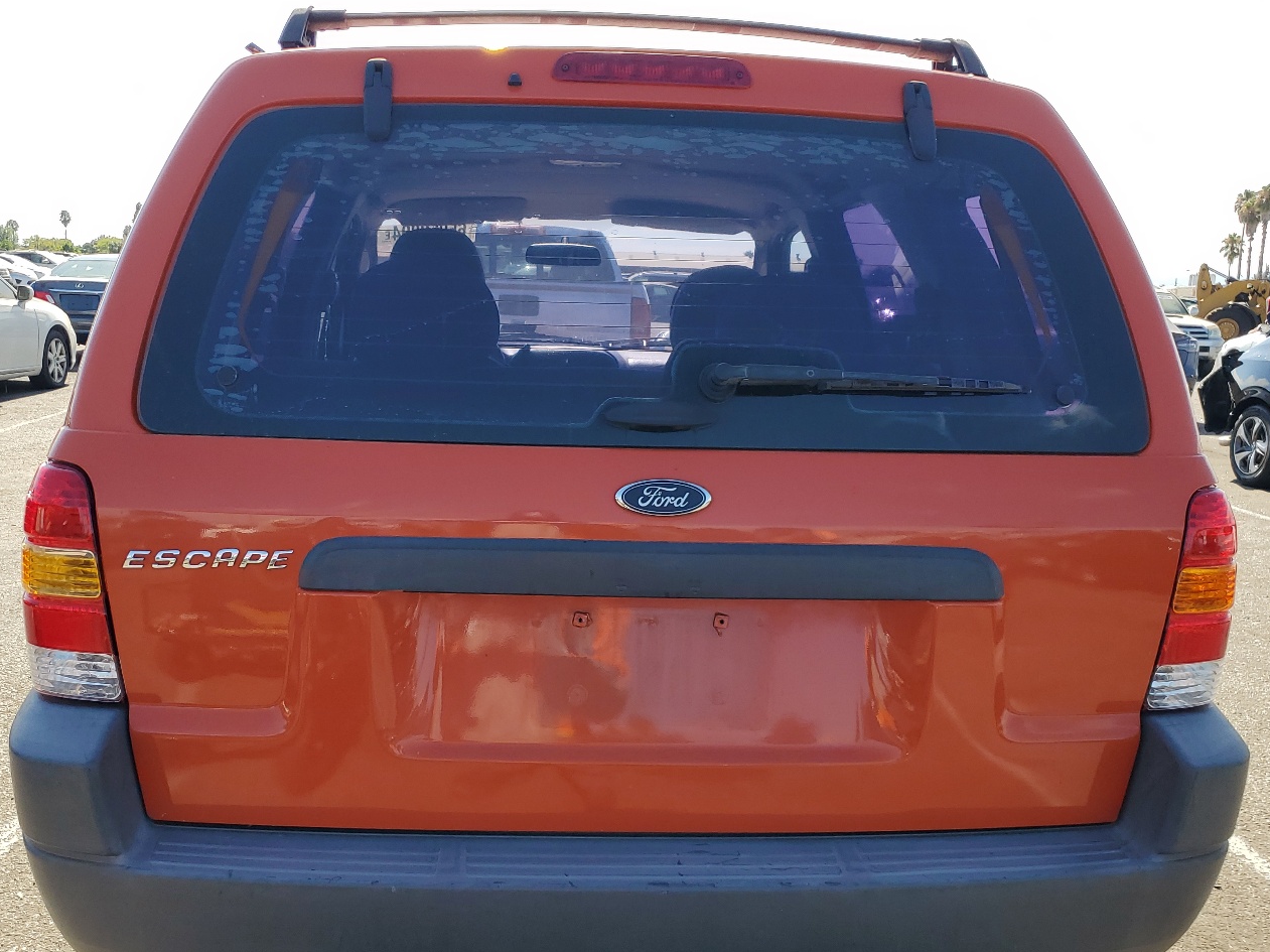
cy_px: 545
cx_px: 605
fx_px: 1210
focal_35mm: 33
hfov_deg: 55.3
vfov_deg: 42.8
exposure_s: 1/1250
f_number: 1.5
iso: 50
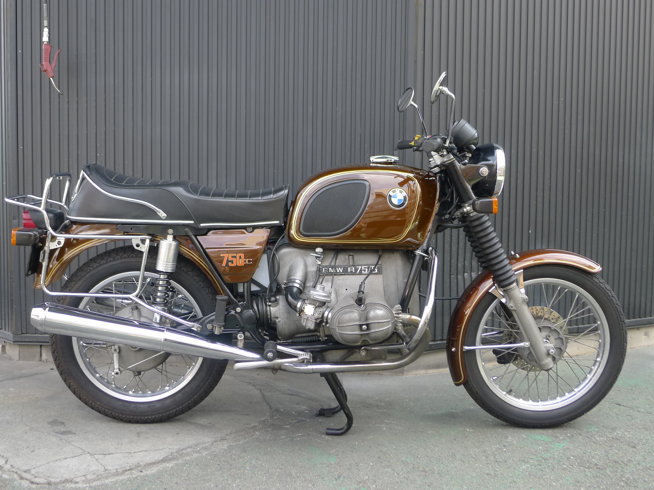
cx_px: 327
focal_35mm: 40
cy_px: 245
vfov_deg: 36.0
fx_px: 756
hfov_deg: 46.8
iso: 80
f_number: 2.5
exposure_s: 1/125
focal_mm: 8.5
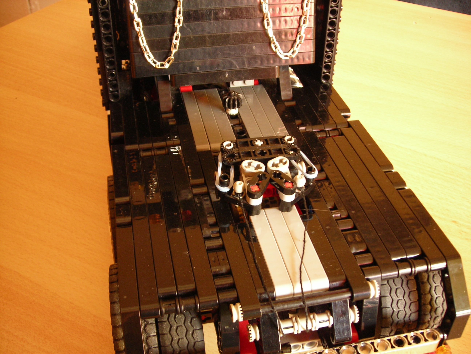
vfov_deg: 37.7
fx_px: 517
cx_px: 236
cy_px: 177
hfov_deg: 49.0
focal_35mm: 38
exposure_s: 1/4
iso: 95
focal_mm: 6.3
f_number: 3.2
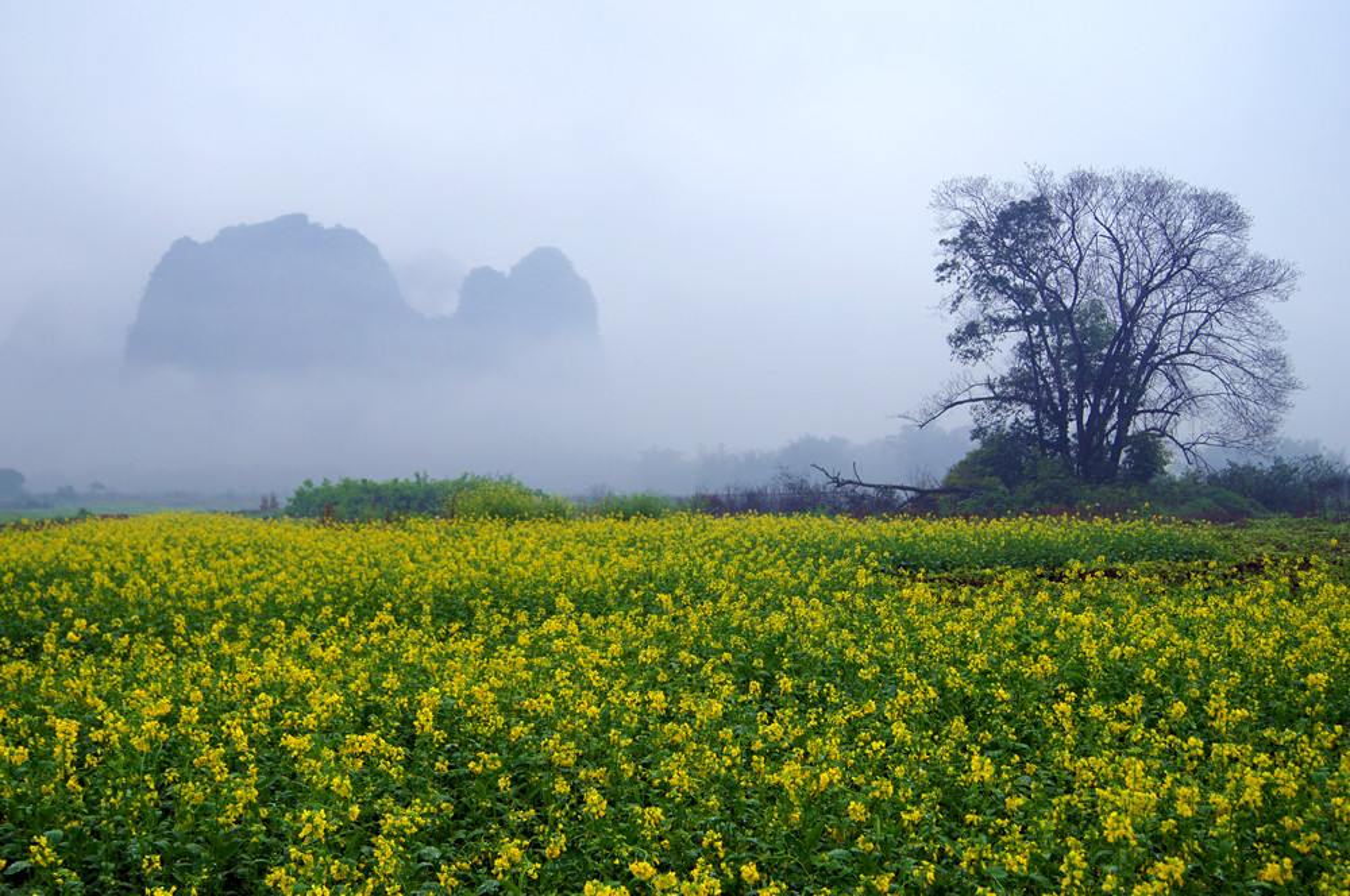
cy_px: 448
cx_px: 675
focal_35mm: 42
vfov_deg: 31.8
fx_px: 1573
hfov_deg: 46.5
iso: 100
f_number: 5
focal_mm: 28
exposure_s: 1/200
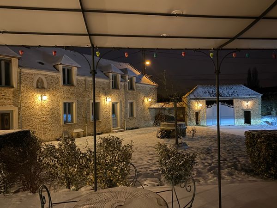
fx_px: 208
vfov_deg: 53.1
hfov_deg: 67.3
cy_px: 104
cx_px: 138
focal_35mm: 26
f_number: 1.8
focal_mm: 4.25
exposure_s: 1/8
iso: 500
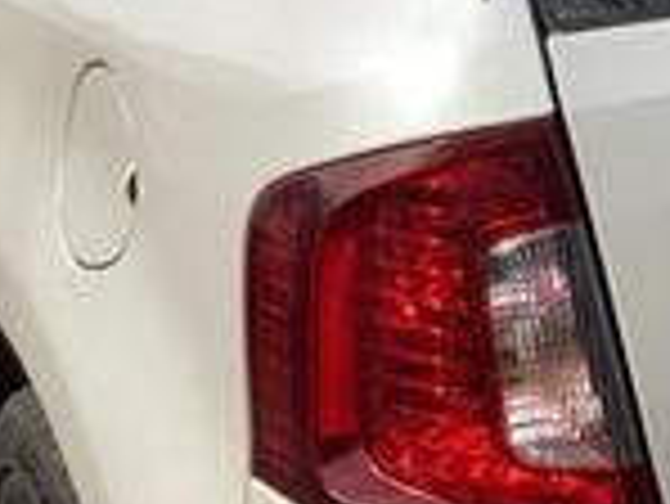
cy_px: 216
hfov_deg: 17.2
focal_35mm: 105
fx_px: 2034
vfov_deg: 14.1
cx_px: 953
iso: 25
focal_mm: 3.3
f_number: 2.4
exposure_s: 1/543
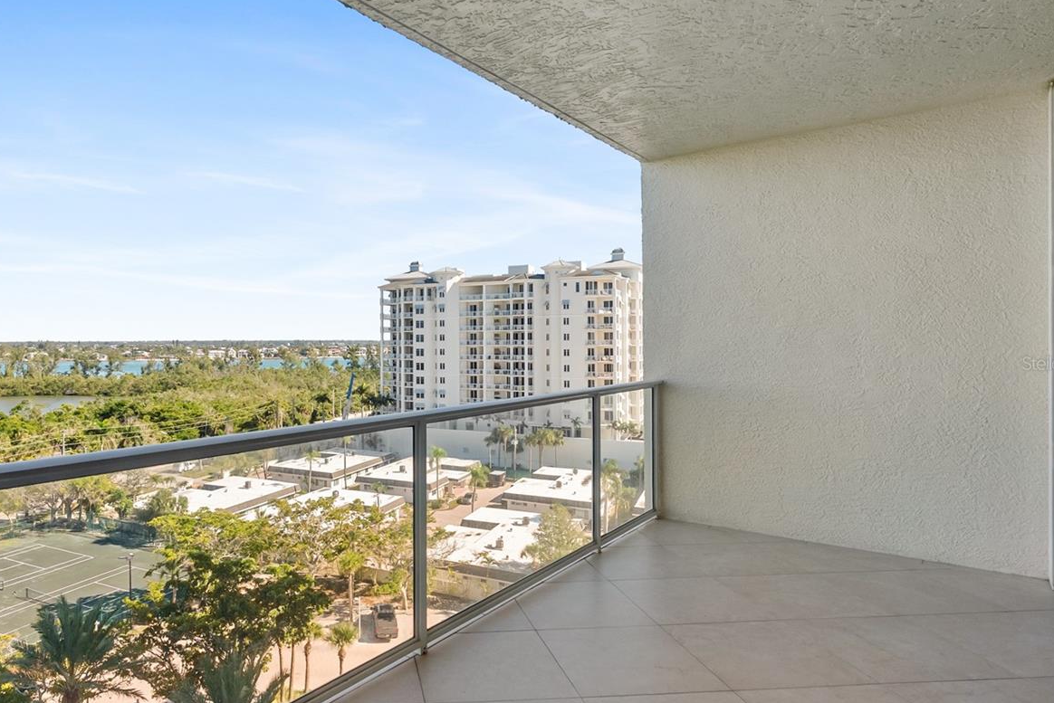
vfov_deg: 57.3
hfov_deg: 76.8
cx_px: 378
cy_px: 363
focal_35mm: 22
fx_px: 644
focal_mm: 16
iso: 1250
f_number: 6.3
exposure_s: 1/4000
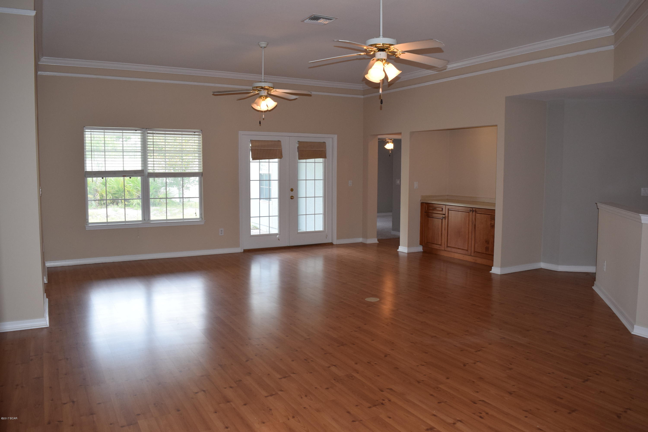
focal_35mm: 27
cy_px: 216
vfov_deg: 47.9
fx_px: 486
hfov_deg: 67.4
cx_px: 324
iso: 720
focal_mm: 18
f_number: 5.6
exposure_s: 1/125
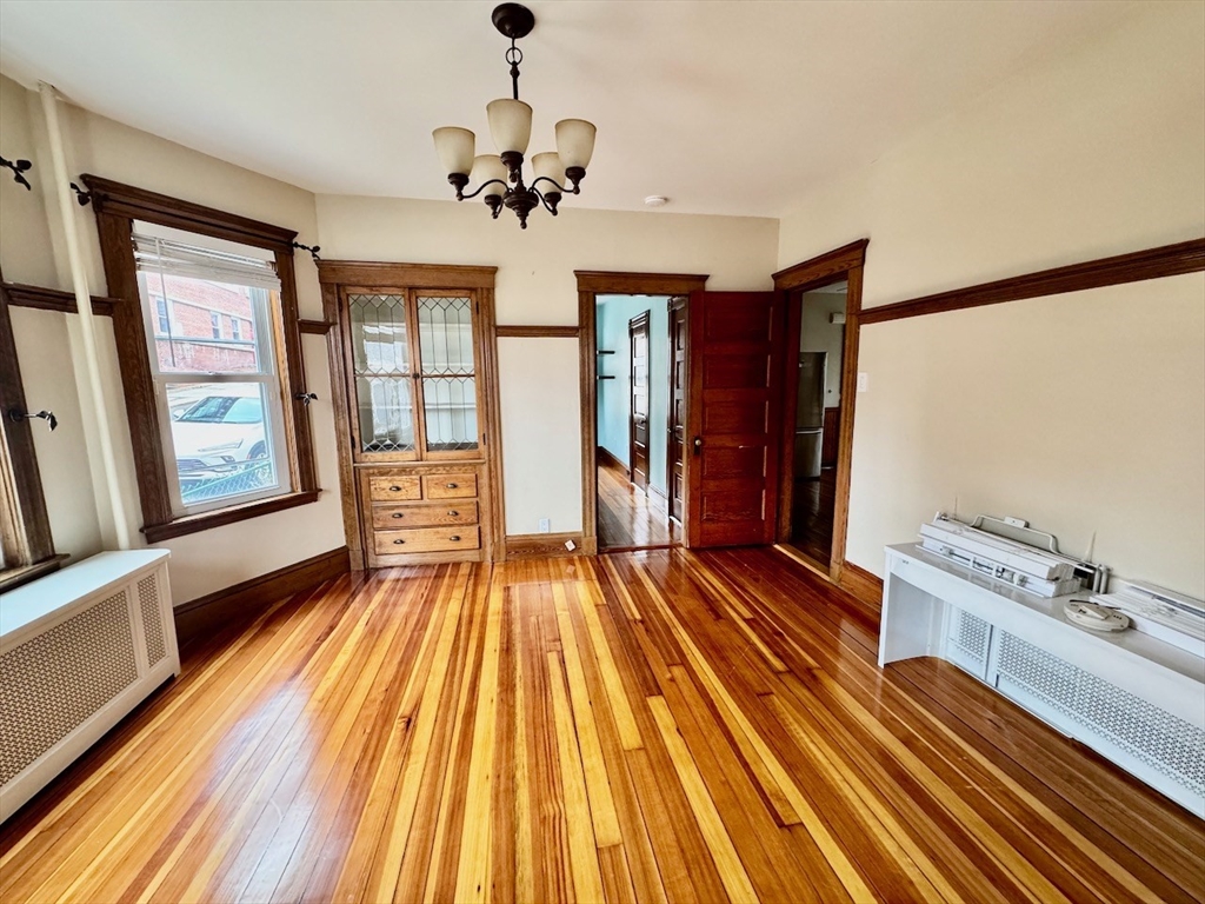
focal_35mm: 14
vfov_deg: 85.7
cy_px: 452
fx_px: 487
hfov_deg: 102.1
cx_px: 602
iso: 320
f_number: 2.2
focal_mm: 2.22
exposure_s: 1/93
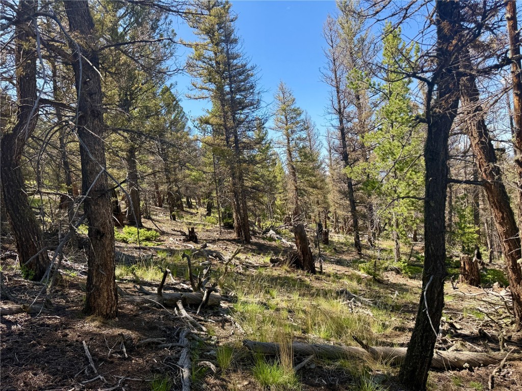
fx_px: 362
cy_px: 196
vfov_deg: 56.8
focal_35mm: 24
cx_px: 261
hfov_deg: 71.6
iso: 80
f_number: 1.78
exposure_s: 1/1211
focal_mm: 6.76
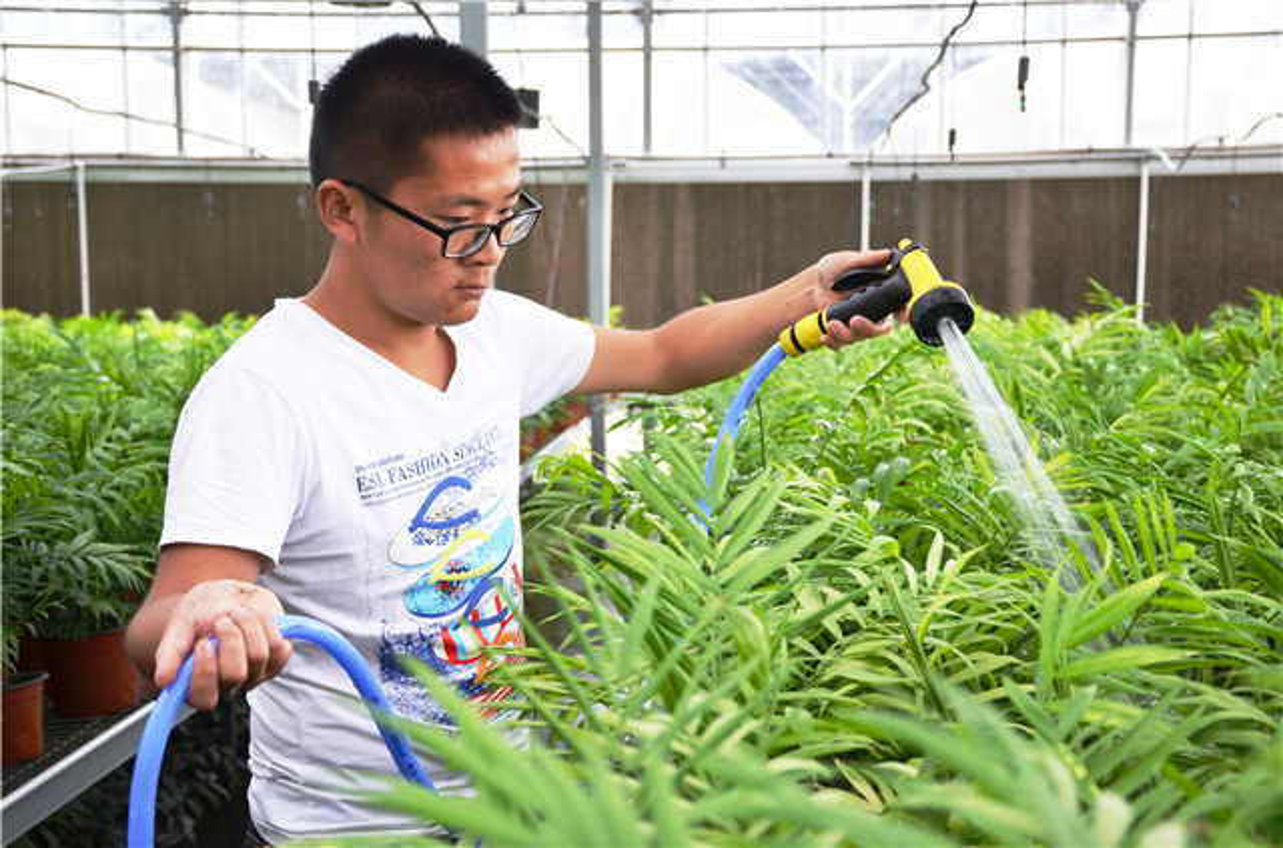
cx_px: 642
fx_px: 2026
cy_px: 424
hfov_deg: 35.1
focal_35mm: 57
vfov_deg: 23.6
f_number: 4.5
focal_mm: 38
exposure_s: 1/80
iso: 400
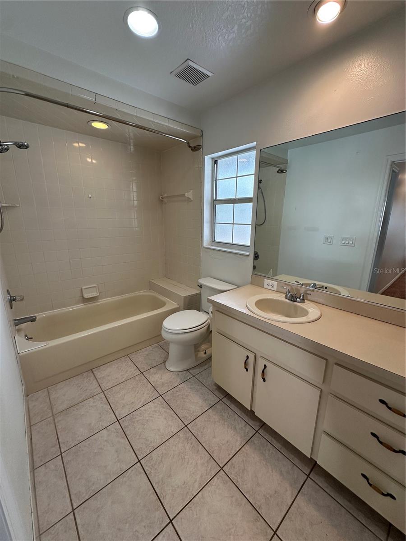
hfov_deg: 85.7
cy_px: 270
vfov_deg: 102.1
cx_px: 203
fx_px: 219
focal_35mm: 14
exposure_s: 1/120
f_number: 2.2
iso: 160
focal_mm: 2.22
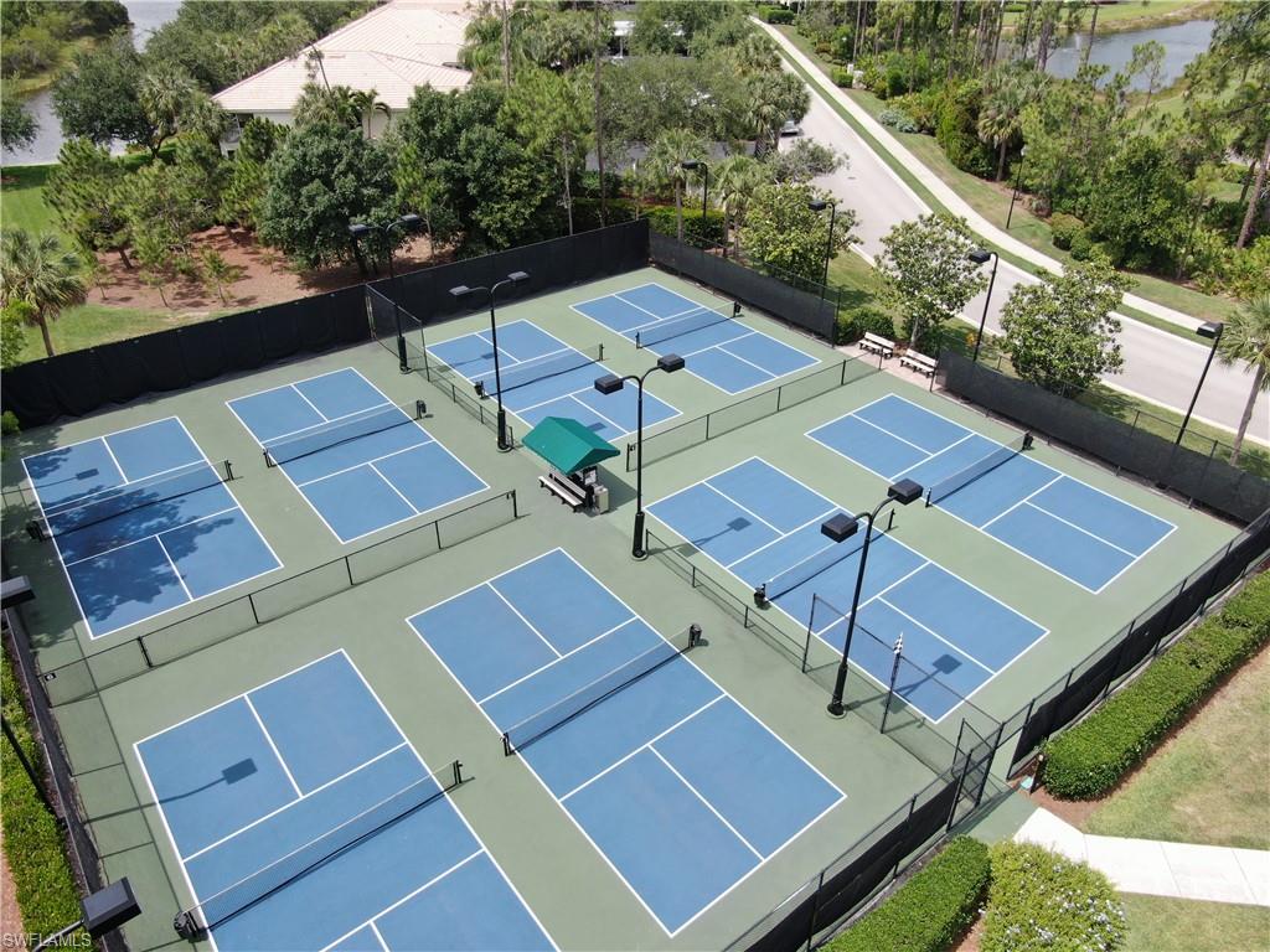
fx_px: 881
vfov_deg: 56.8
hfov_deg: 71.6
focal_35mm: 24
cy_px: 476
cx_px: 635
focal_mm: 4.39
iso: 100
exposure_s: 1/1000
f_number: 2.8
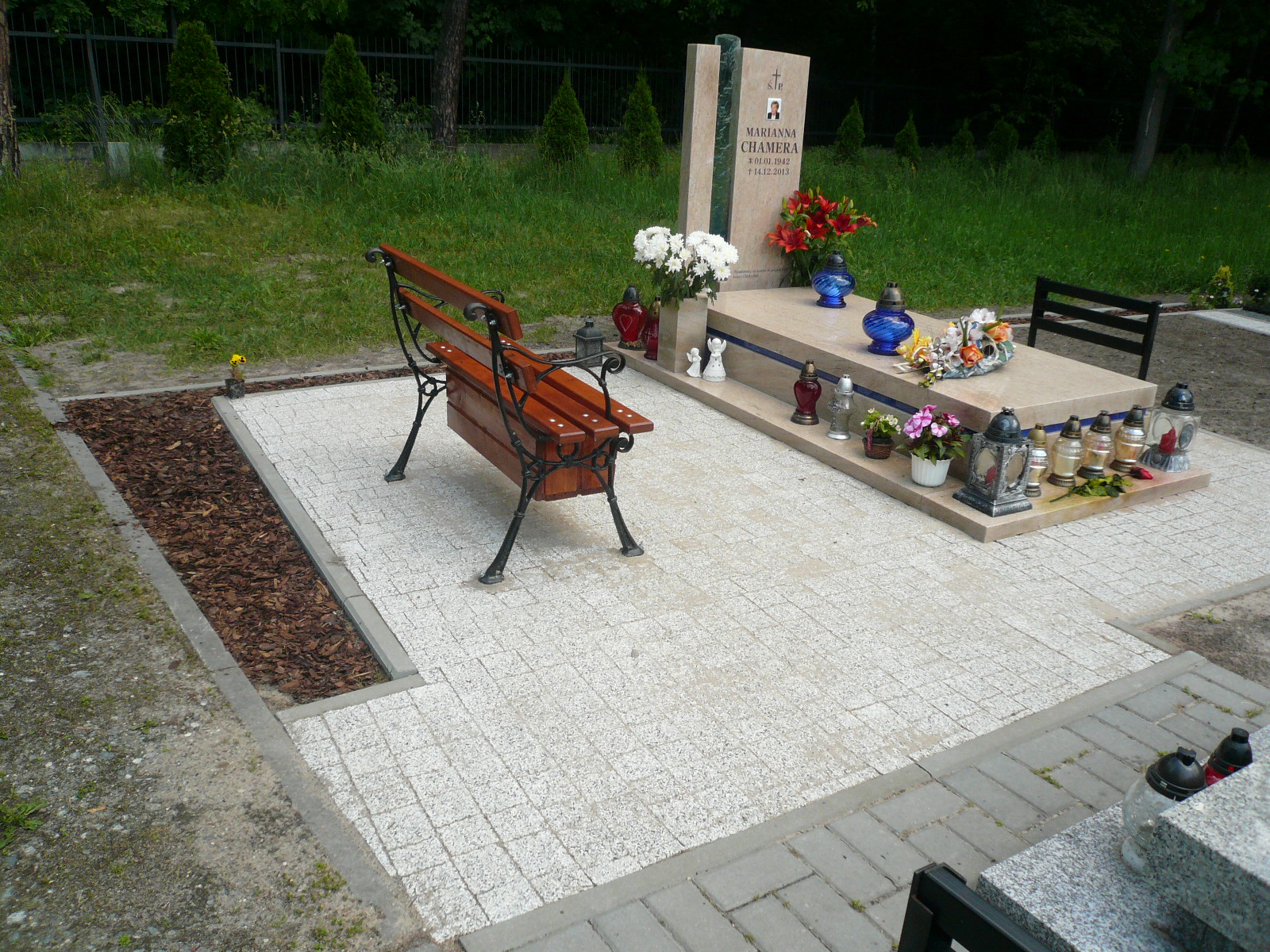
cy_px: 476
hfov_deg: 63.4
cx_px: 635
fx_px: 1027
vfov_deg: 49.7
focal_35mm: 28
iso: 100
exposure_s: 1/800
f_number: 2.8
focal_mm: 4.6
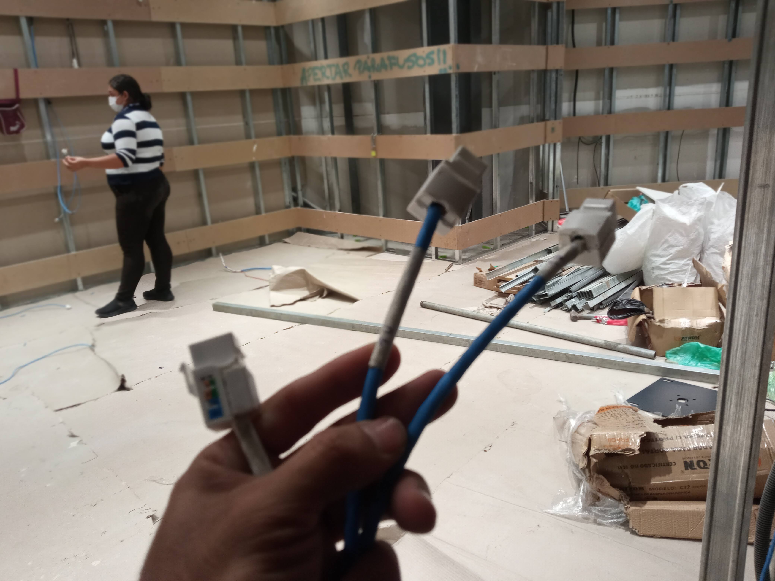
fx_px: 604
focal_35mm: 27
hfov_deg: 65.3
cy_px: 290
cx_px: 388
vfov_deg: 51.4
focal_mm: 3.79
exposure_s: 1/30
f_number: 2.2
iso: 178
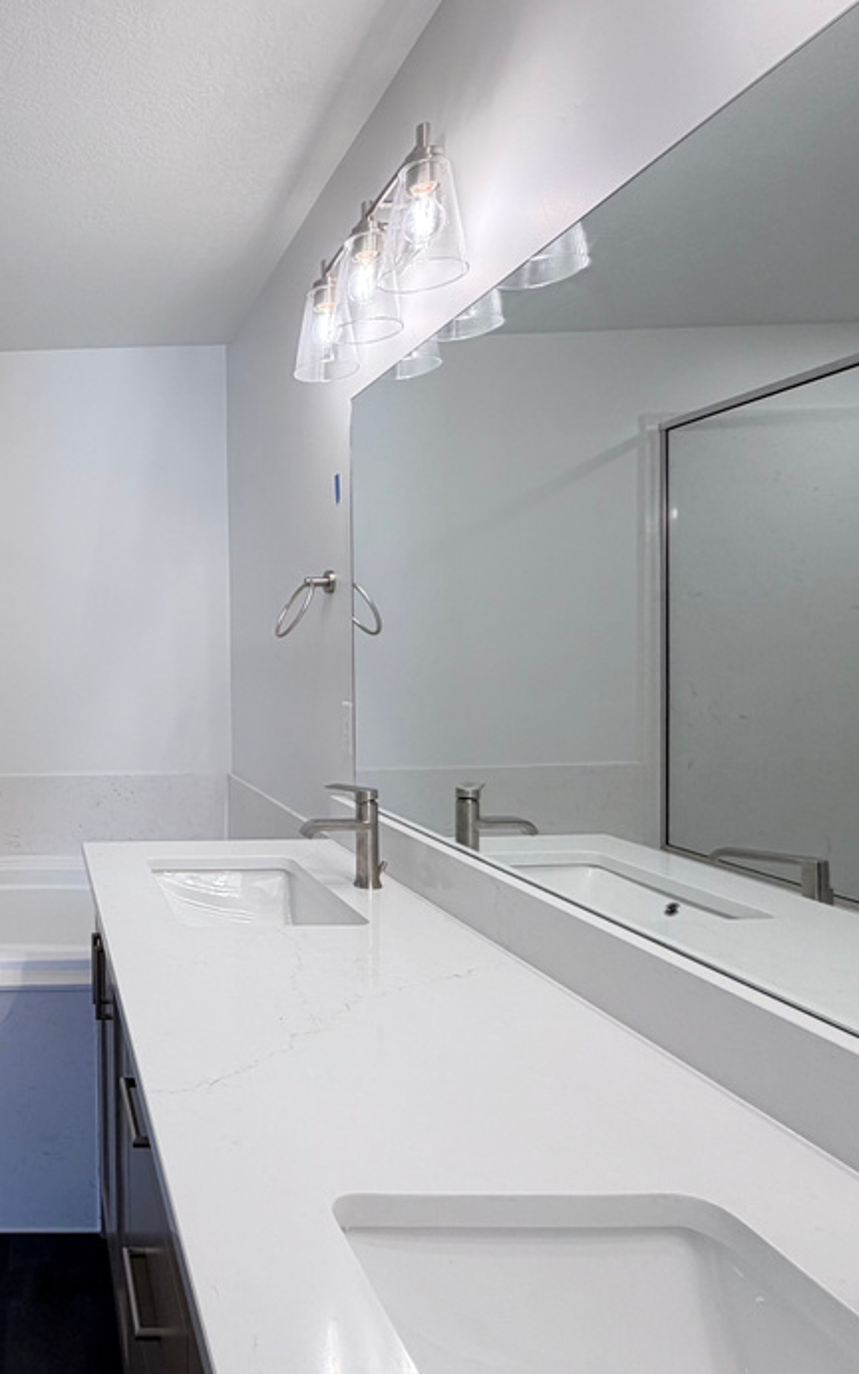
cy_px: 678
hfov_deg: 46.9
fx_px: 824
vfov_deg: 79.6
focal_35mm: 22
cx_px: 20
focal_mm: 2.22
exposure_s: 1/120
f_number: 2.2
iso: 80
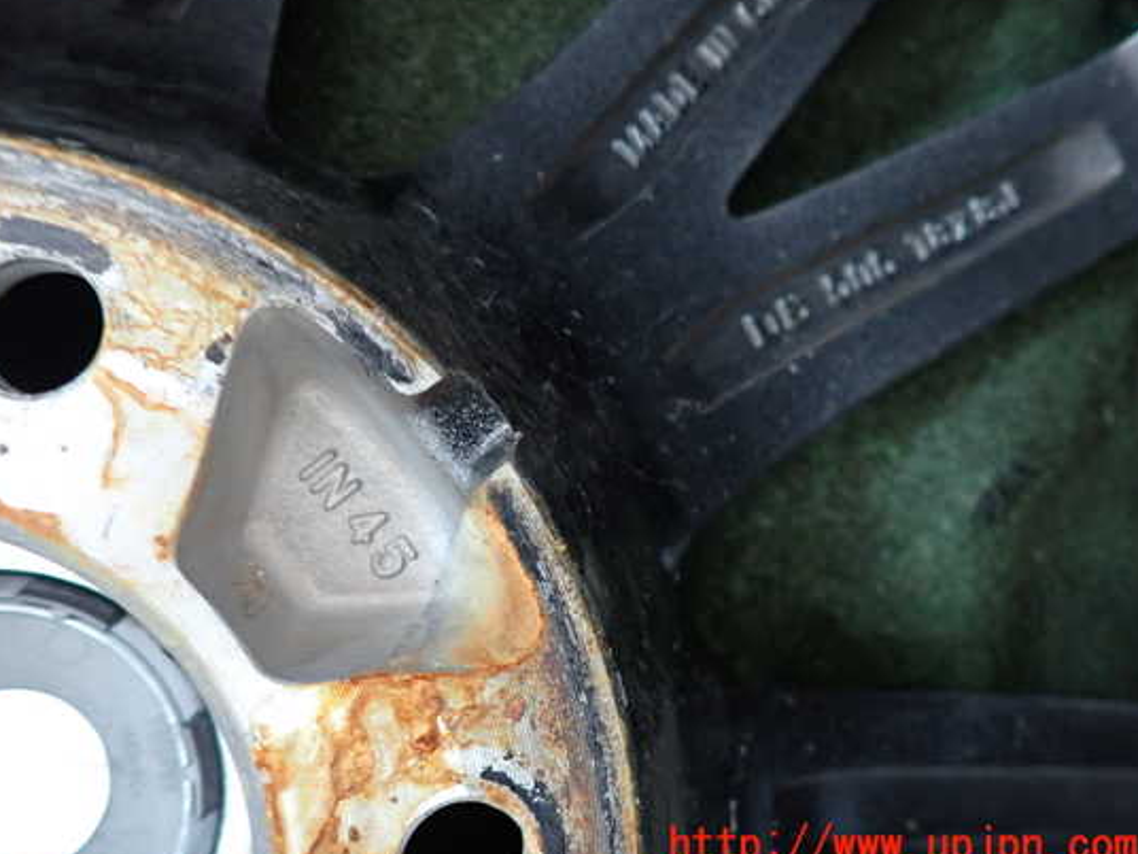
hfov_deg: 63.3
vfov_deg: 49.7
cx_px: 512
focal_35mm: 28
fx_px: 920
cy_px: 395
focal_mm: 4.5
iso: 320
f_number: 2
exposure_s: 1/30
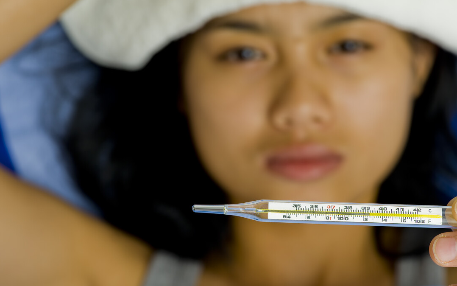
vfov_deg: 10.8
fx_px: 1507
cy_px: 165
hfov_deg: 17.2
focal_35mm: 121
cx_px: 254
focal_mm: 100
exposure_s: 1/160
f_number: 11
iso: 200
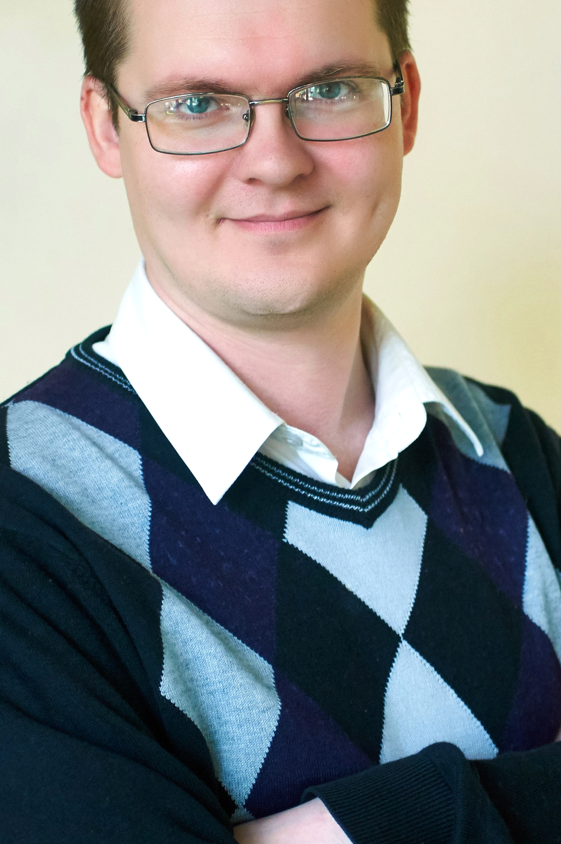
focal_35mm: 111
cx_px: 303
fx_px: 2601
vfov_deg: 18.4
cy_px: 376
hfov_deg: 12.3
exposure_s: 1/160
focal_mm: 52
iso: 1000
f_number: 2.8
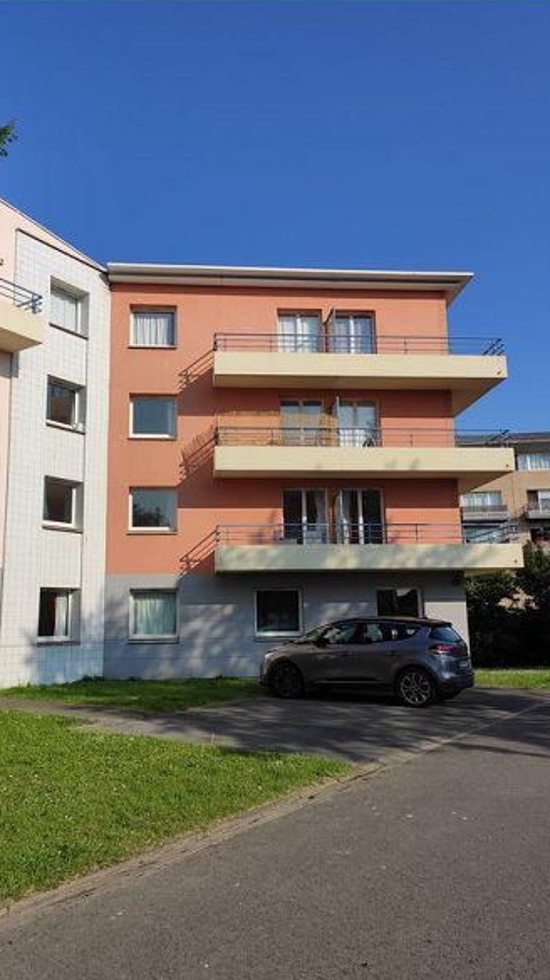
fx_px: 727
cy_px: 493
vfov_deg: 67.9
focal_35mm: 28
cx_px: 253
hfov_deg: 41.4
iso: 112
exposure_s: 1/2586
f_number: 1.79
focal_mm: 4.74
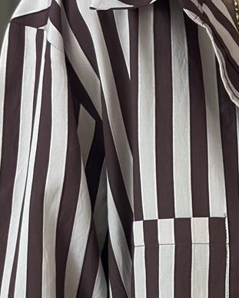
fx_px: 1704
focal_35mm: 193
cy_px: 425
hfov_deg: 7.9
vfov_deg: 9.7
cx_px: 314
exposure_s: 1/132
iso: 80
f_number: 1.78
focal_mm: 6.86
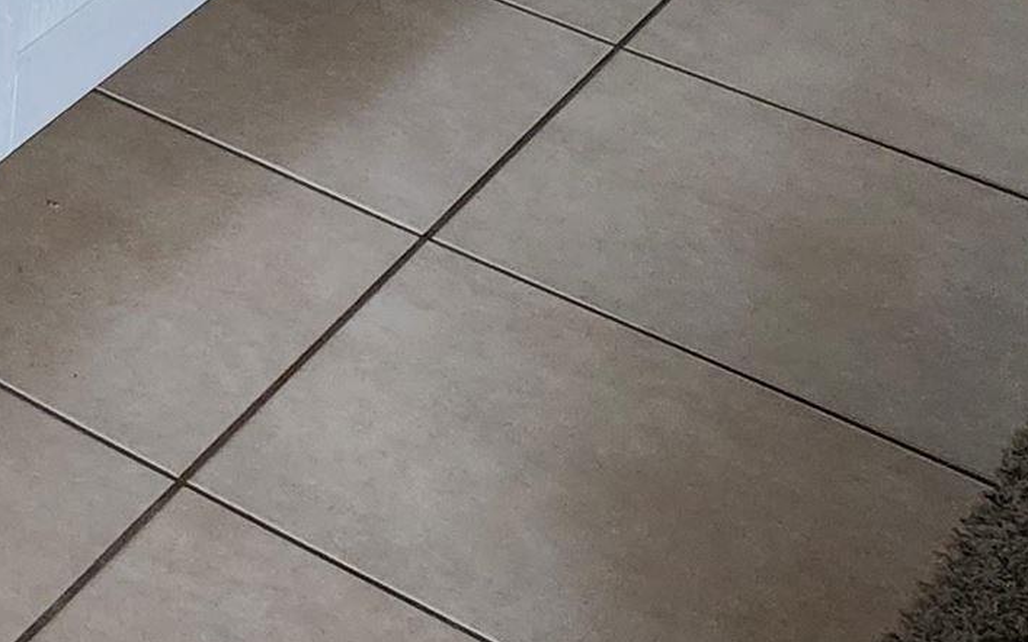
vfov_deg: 10.5
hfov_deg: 16.6
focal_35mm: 106
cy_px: -947
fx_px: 2970
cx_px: -781
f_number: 1.8
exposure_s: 1/120
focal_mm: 6.4
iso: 320
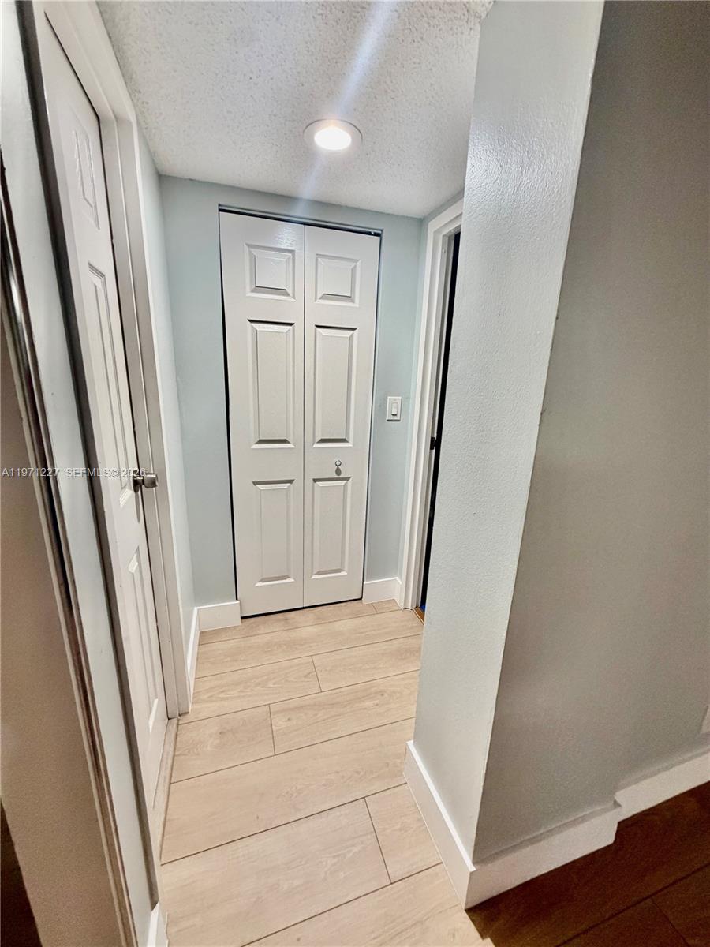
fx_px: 383
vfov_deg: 102.1
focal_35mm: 14
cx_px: 355
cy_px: 474
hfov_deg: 85.7
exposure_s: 1/60
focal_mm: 2.22
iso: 320
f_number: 2.2
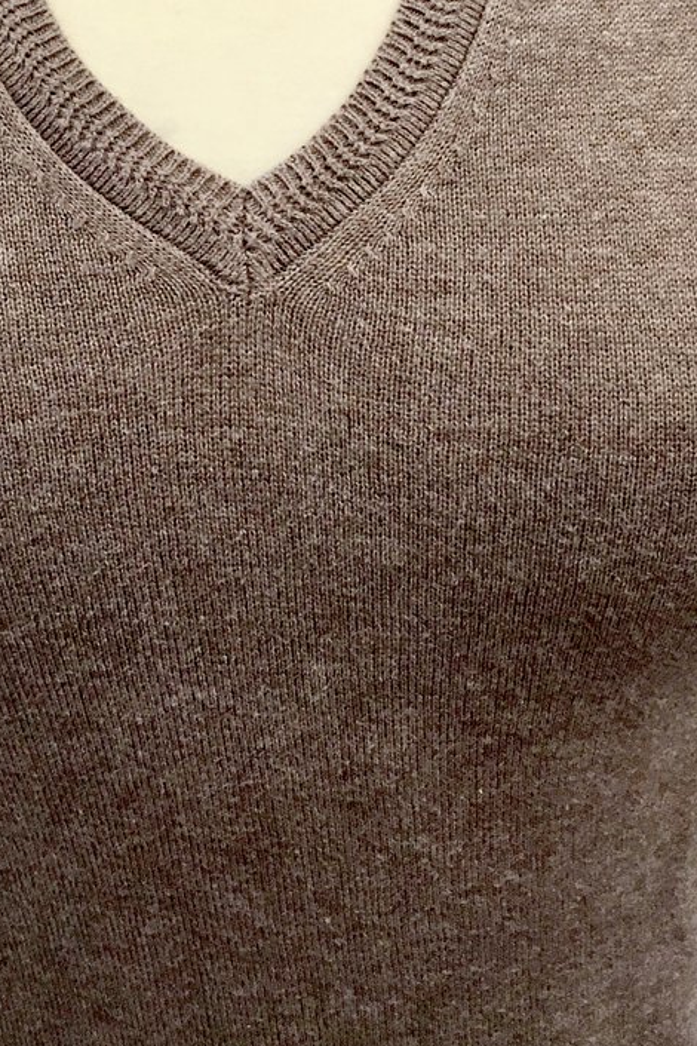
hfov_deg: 23.6
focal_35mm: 57
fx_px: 1655
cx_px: 181
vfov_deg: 33.9
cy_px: 194
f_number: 2.2
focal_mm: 4.15
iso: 125
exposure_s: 1/33
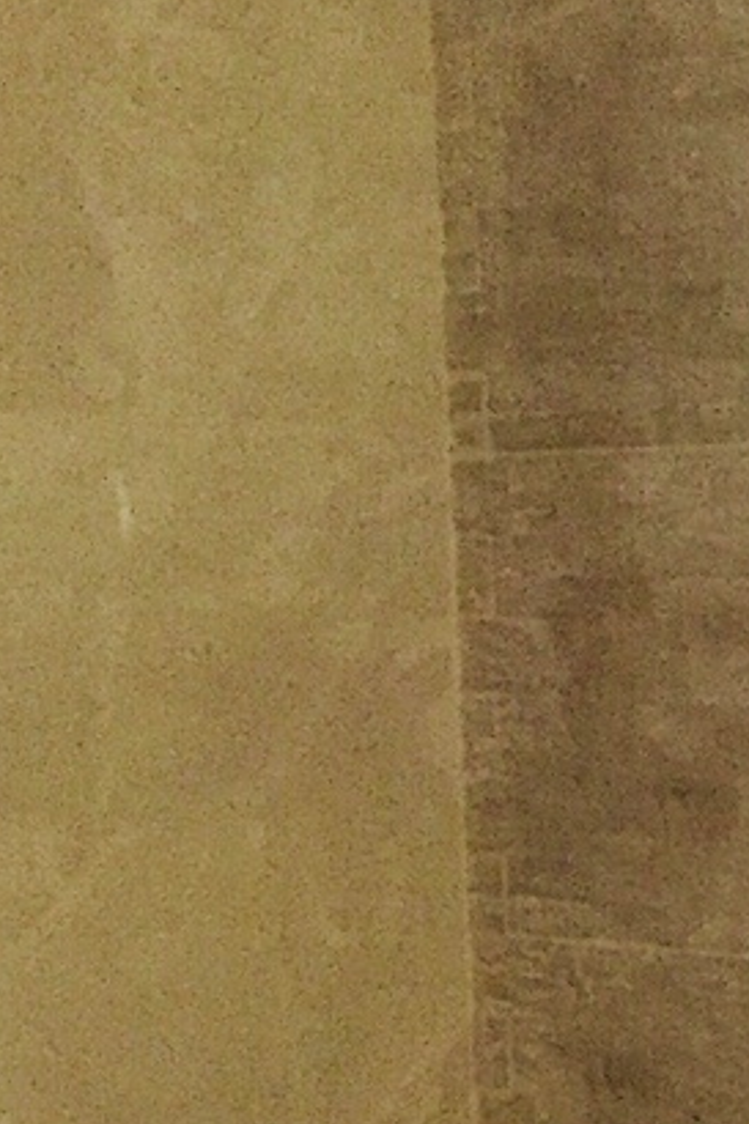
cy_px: 1077
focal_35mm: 120
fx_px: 3748
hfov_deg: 9.9
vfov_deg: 16.8
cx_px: 1835
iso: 250
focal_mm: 4.15
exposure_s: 1/20
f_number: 2.2
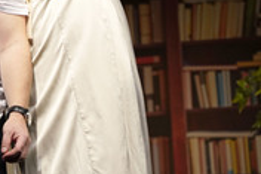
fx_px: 2057
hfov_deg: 7.2
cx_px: -57
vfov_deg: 4.8
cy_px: -46
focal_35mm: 284
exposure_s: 1/160
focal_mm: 111
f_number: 5.6
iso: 1600
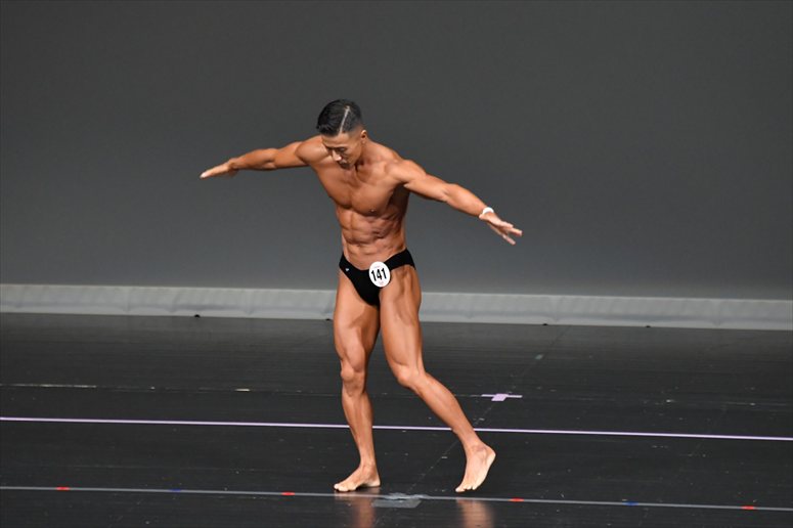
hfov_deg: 6.0
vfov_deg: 4.0
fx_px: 7596
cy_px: 264
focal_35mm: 345
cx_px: 396
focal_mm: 230
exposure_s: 1/400
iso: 4000
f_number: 5.6
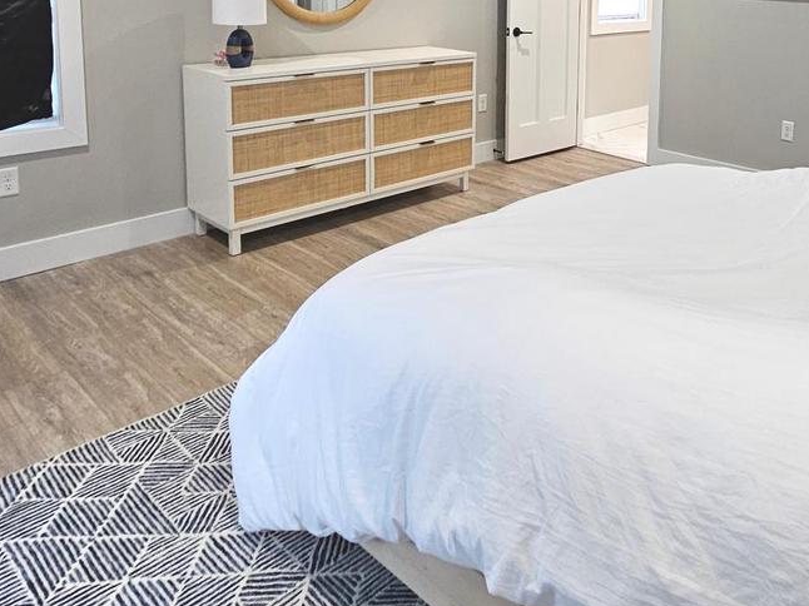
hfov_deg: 58.8
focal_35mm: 29
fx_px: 677
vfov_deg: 43.7
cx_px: 597
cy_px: 54
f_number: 2.2
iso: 200
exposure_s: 1/60
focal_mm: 2.2
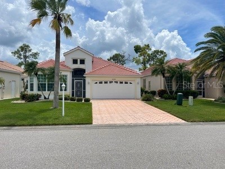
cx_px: 112
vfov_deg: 54.9
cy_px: 84
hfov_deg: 69.4
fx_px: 162
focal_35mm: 25
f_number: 1.6
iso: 32
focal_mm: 5.1
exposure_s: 1/7407
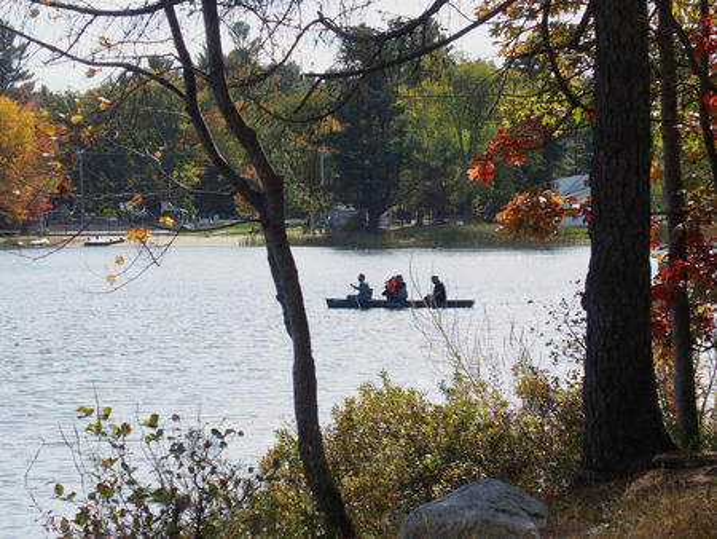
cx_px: 358
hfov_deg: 15.9
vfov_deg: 12.0
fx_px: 2570
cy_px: 270
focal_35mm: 124
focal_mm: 26.2
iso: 100
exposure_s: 1/800
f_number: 4
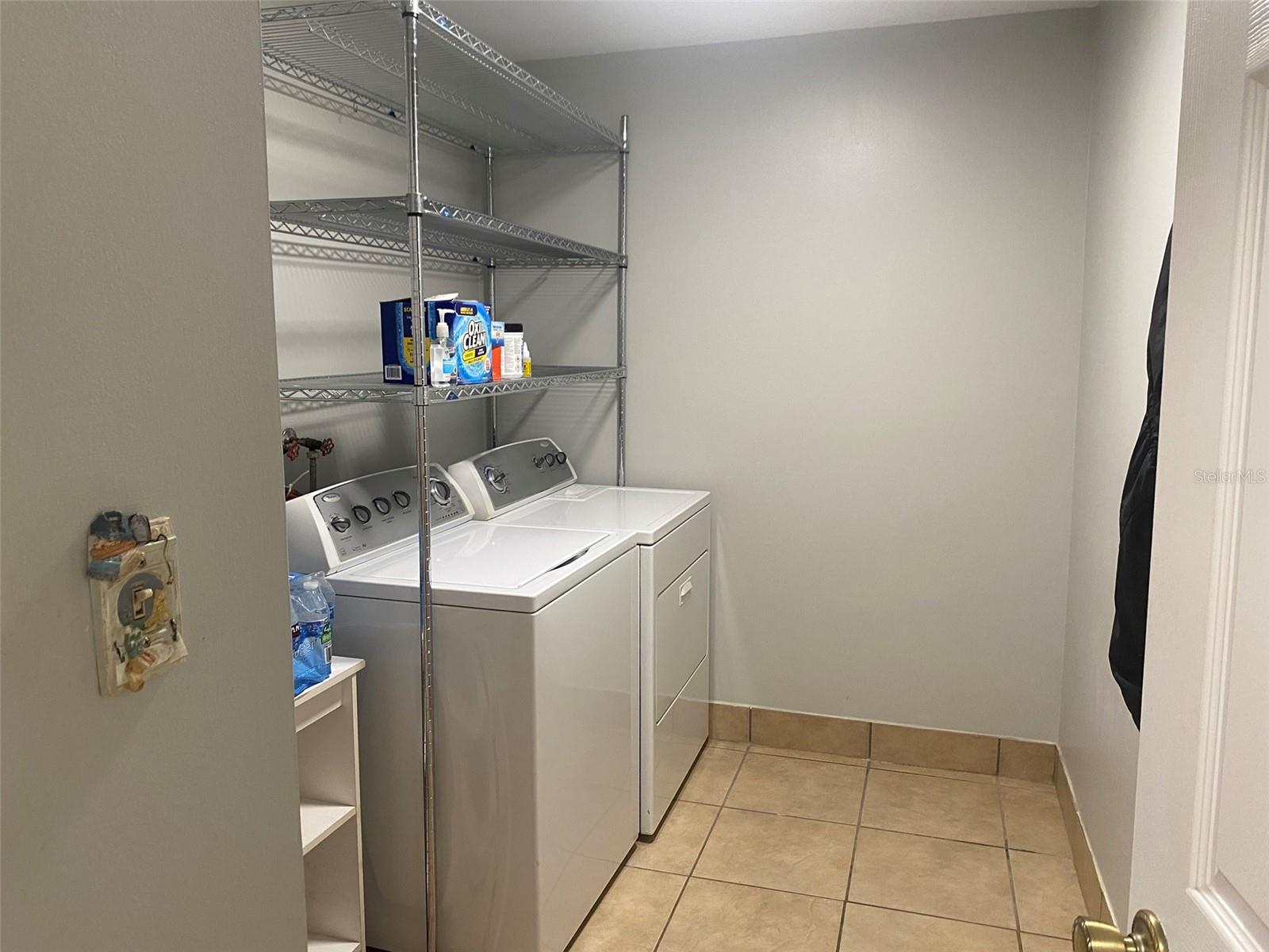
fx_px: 953
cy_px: 476
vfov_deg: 53.1
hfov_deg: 67.3
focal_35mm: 26
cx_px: 634
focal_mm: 4.25
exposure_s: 1/60
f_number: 1.8
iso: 160
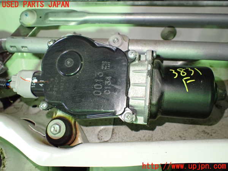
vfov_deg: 46.8
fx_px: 198
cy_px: 86
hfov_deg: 60.0
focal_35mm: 30
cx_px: 114
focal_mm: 5.4
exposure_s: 1/100
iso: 800
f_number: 2.3
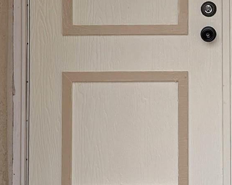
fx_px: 879
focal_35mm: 128
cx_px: 227
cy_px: 9
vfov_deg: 12.0
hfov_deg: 14.8
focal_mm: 6.86
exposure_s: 1/623
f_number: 1.78
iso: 80
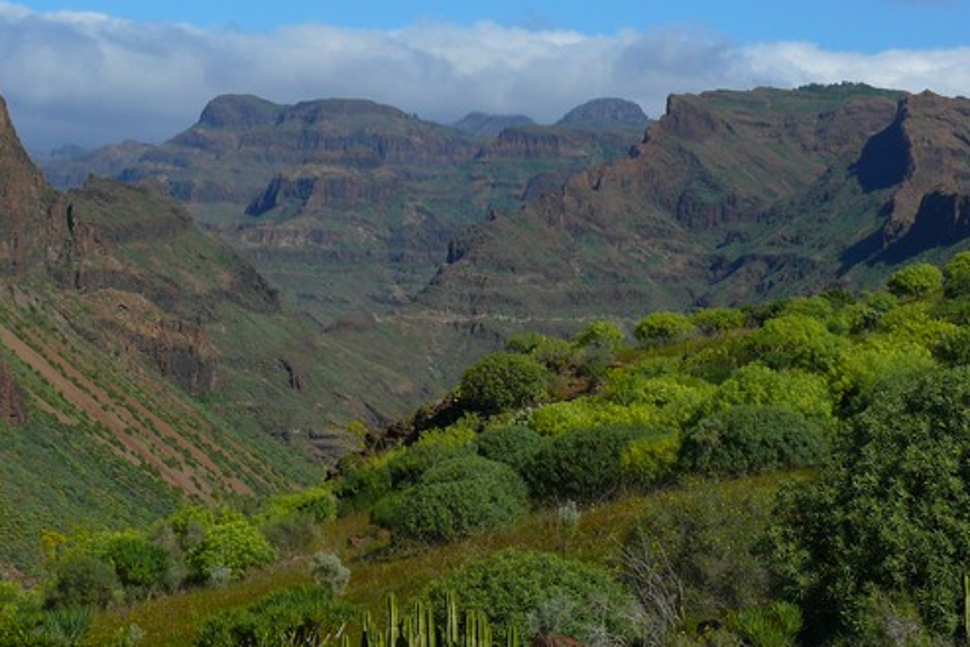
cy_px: 106
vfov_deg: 13.9
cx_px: 378
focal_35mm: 98
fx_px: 2641
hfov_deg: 20.8
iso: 100
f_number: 5.6
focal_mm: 13.2
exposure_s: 1/320
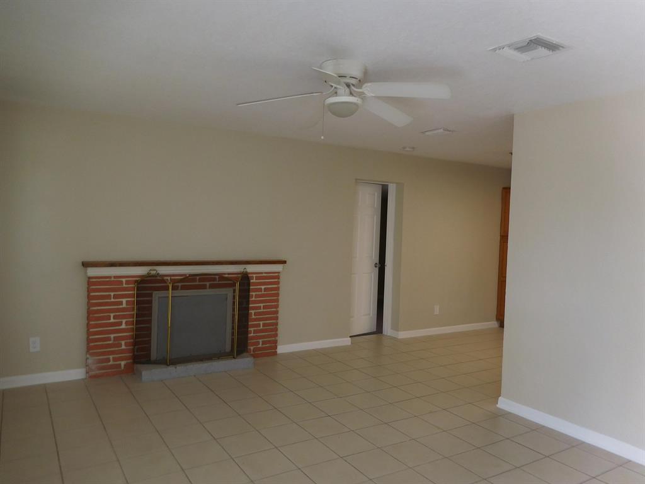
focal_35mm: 25
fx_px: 466
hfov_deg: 69.4
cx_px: 322
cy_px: 242
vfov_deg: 54.9
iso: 125
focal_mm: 4.5
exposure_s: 1/40
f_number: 3.3
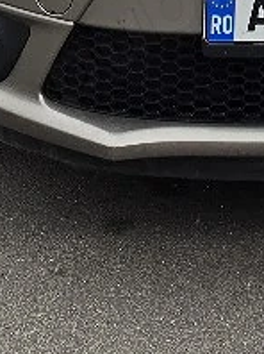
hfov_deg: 9.4
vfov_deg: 11.1
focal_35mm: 155
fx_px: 1580
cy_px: -434
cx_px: 353
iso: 64
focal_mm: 6.5
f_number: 1.4
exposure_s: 1/5000
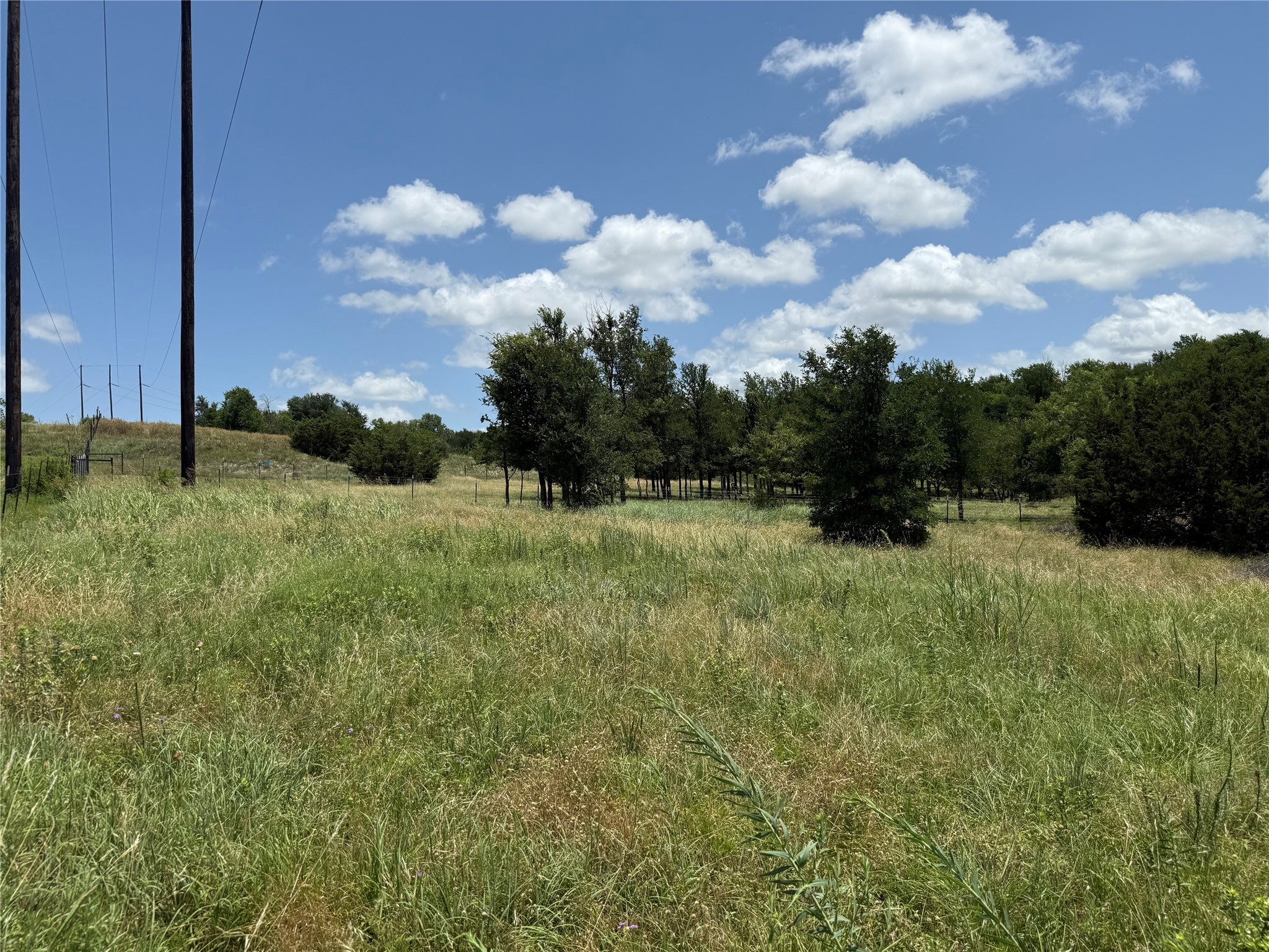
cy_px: 476
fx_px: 880
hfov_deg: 71.6
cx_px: 634
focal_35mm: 24
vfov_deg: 56.8
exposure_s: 1/7353
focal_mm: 6.76
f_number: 1.78
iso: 80
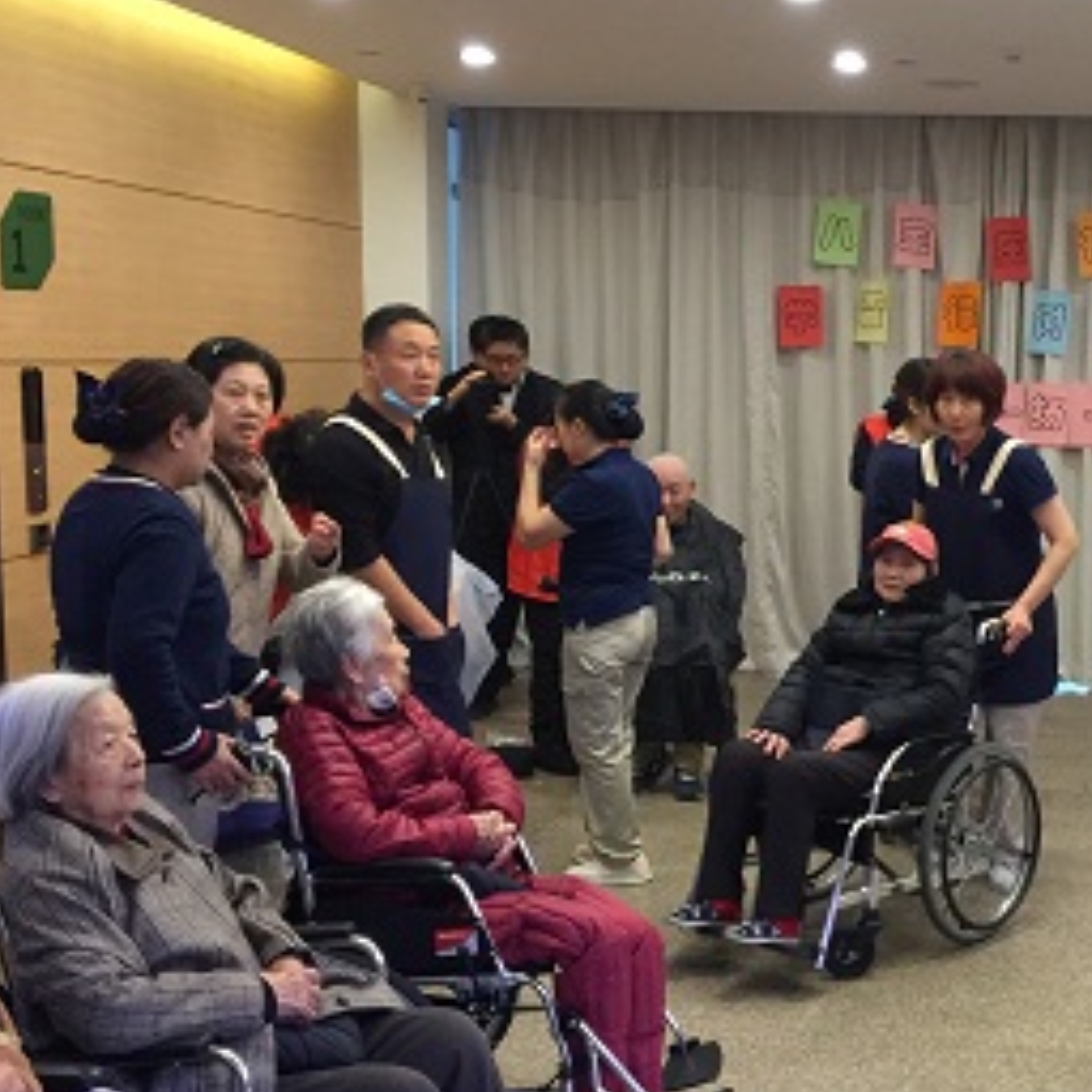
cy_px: 625
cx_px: 892
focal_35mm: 50
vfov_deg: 34.0
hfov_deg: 33.0
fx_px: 1785
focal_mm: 4.15
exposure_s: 1/17
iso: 160
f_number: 2.2
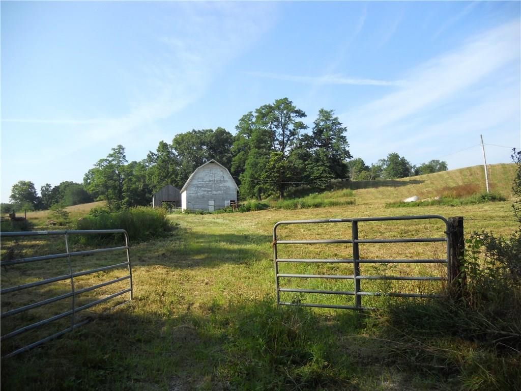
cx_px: 260
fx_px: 406
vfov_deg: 51.4
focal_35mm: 27
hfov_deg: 65.3
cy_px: 196
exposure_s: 1/500
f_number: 3.2
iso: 80
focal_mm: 4.9
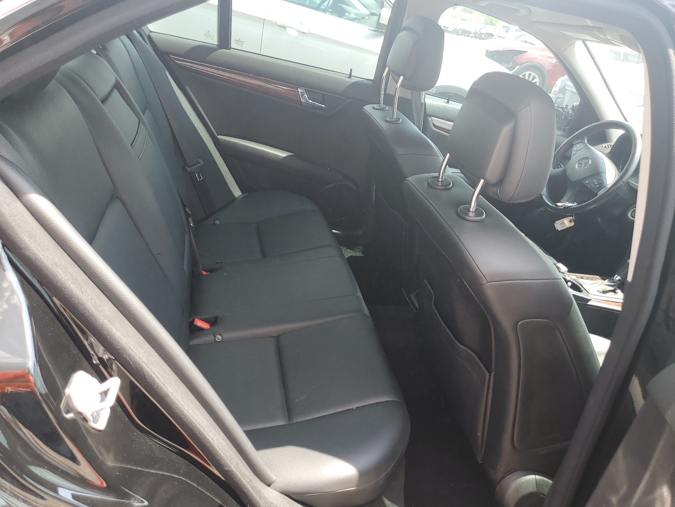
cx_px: 338
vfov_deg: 53.1
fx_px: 507
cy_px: 254
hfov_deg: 67.3
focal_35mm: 26
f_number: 1.5
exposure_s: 1/213
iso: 50
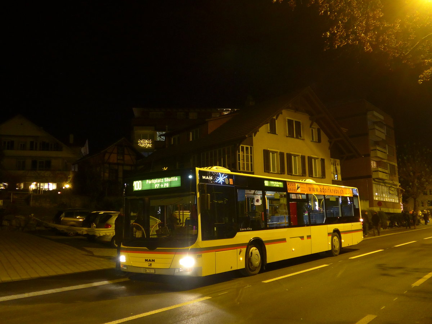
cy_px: 162
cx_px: 216
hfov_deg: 54.0
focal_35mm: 34
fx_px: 424
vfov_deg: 41.8
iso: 640
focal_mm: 7
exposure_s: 1/8
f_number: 2.3
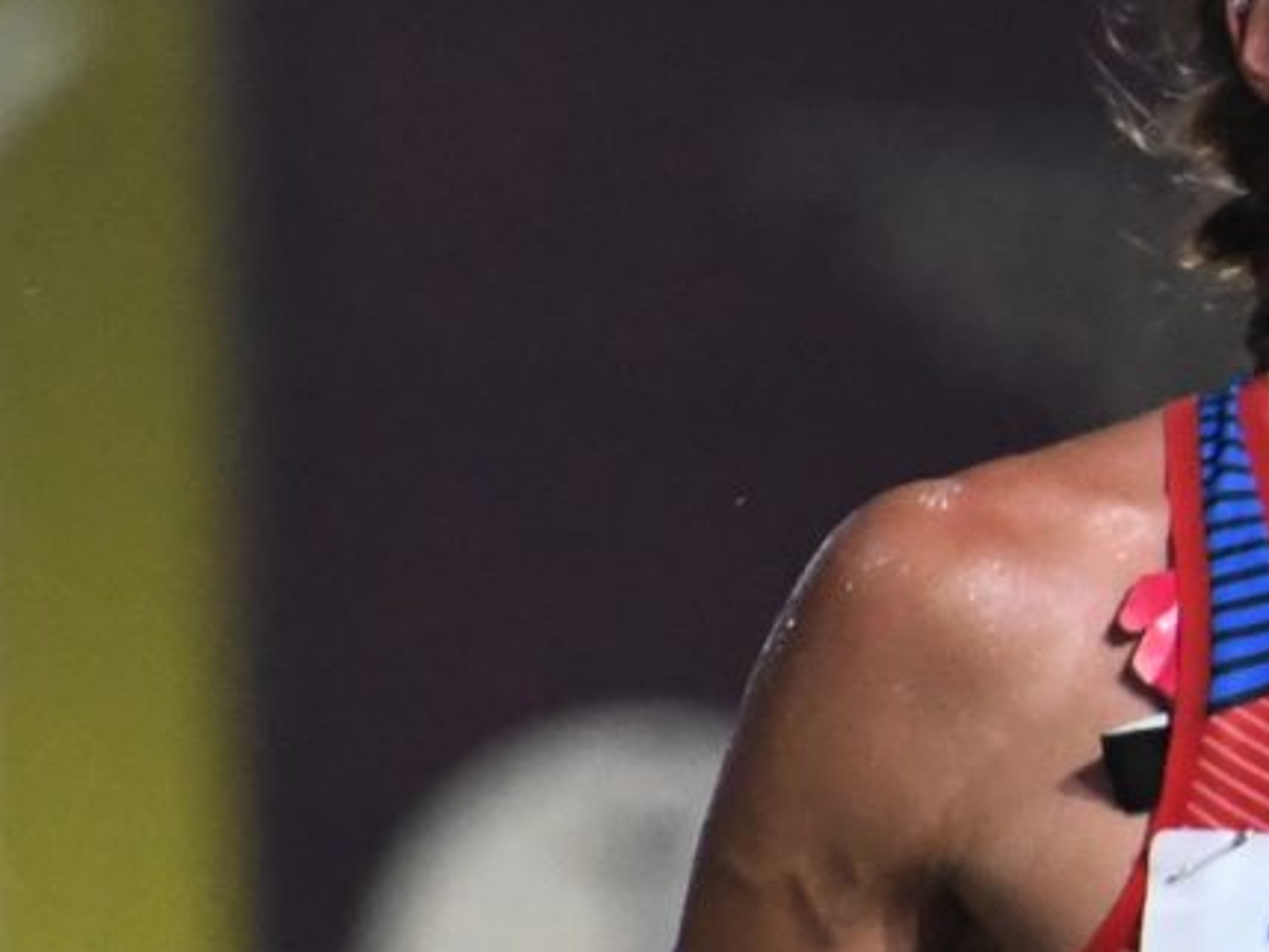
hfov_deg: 1.5
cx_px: 1476
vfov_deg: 1.1
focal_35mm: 1361
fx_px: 49907
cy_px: 701
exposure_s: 1/320
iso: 3200
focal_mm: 300
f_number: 5.6
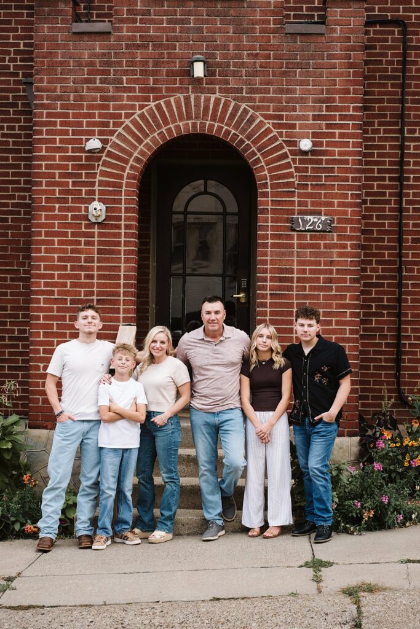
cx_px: 210
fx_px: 1085
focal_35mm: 62
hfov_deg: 21.9
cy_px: 314
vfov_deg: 32.4
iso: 400
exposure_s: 1/400
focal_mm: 62
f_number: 4
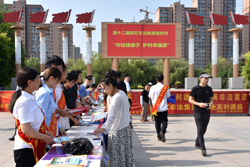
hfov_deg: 49.6
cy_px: 84
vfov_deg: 34.2
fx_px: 271
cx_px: 125
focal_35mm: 39
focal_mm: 26
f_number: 11
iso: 100
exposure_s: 1/125
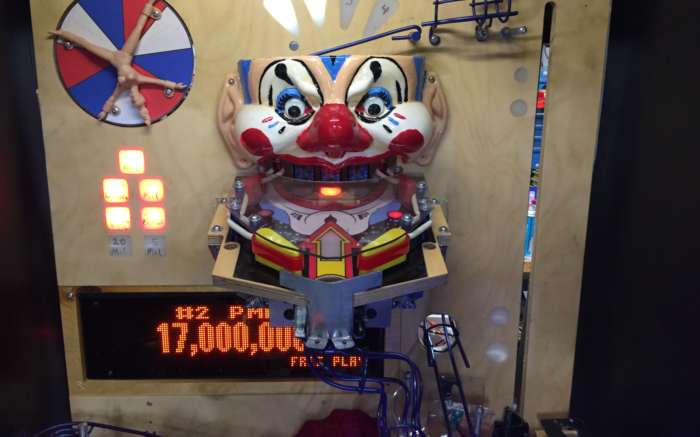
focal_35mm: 31
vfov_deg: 40.5
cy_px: 194
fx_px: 591
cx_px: 351
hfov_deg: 61.2
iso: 160
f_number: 2.2
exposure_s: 1/30
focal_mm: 4.15
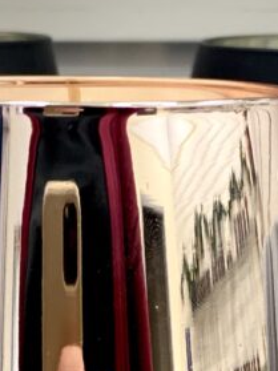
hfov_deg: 9.9
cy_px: 449
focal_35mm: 149
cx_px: 112
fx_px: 1597
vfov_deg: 12.9
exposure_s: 1/50
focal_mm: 6
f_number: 2
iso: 125
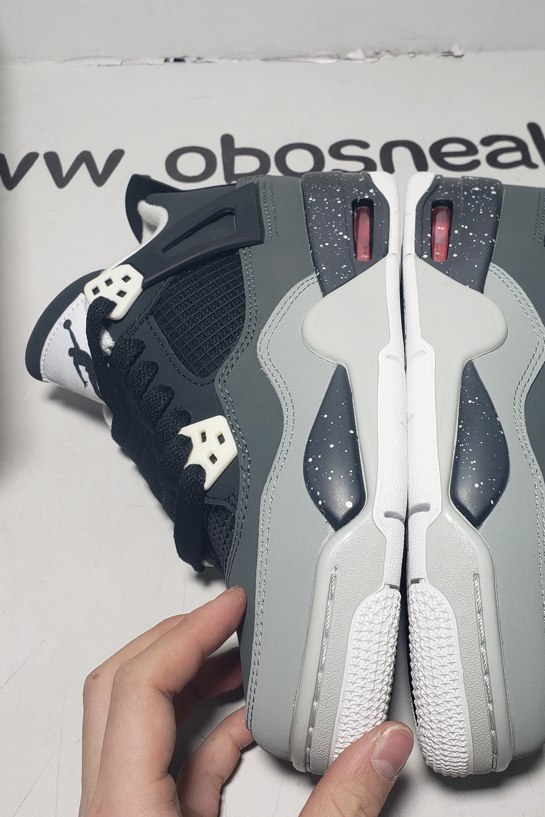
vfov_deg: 51.9
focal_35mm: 37
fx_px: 840
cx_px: 397
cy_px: 404
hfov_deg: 35.3
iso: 50
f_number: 2.4
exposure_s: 1/161
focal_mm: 4.3
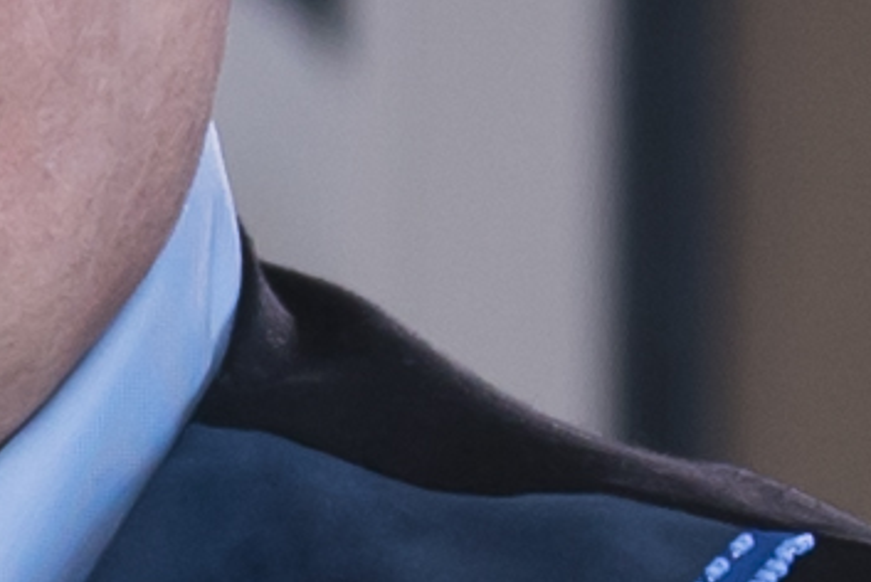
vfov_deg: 1.3
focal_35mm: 1089
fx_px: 26369
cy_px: 619
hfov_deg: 1.9
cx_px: -1123
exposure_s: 1/250
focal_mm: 93
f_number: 4
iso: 320
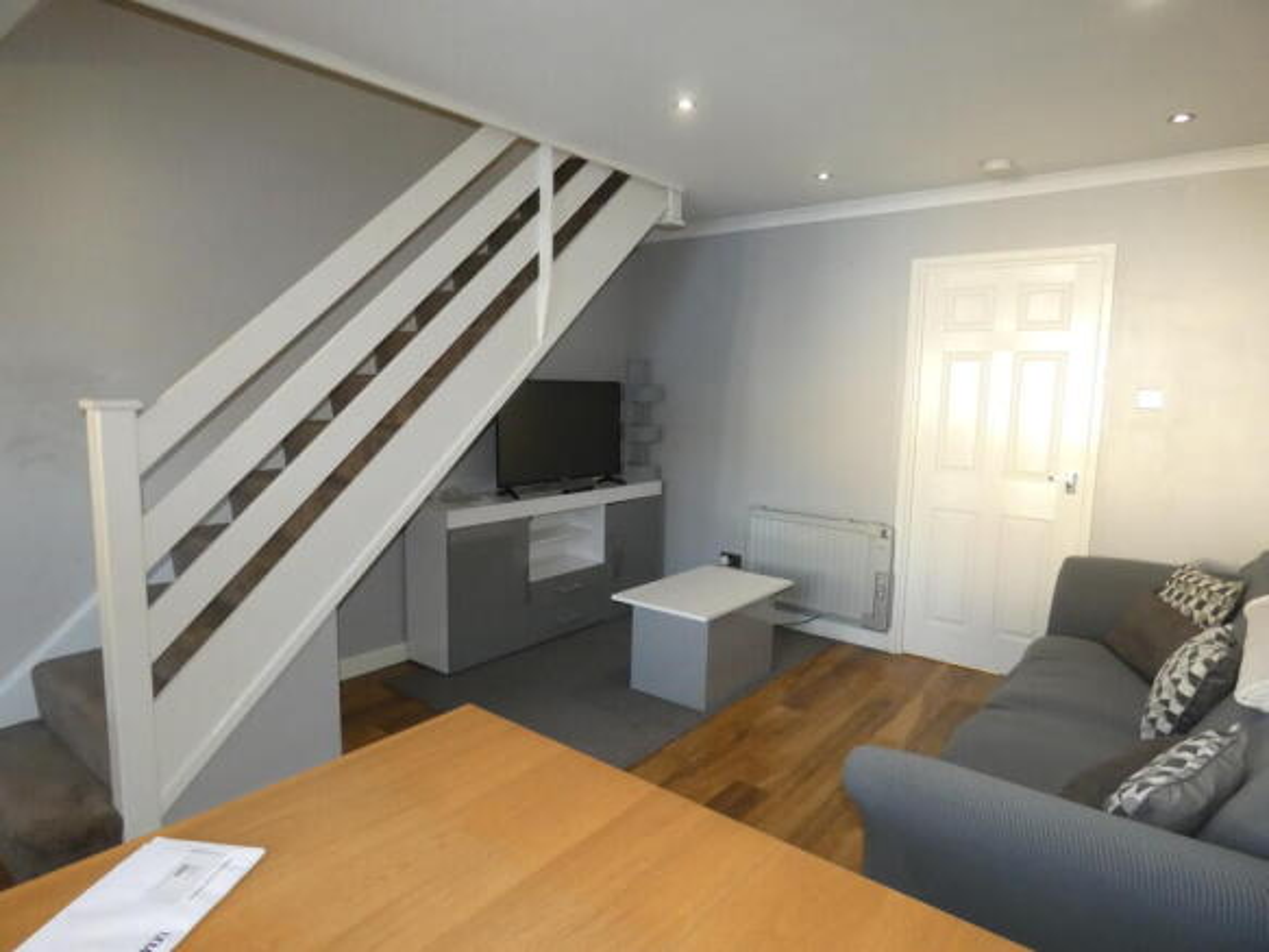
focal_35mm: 20
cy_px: 476
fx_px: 733
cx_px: 634
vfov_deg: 66.0
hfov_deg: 81.8
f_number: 2.8
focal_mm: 3.6
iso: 640
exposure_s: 1/60
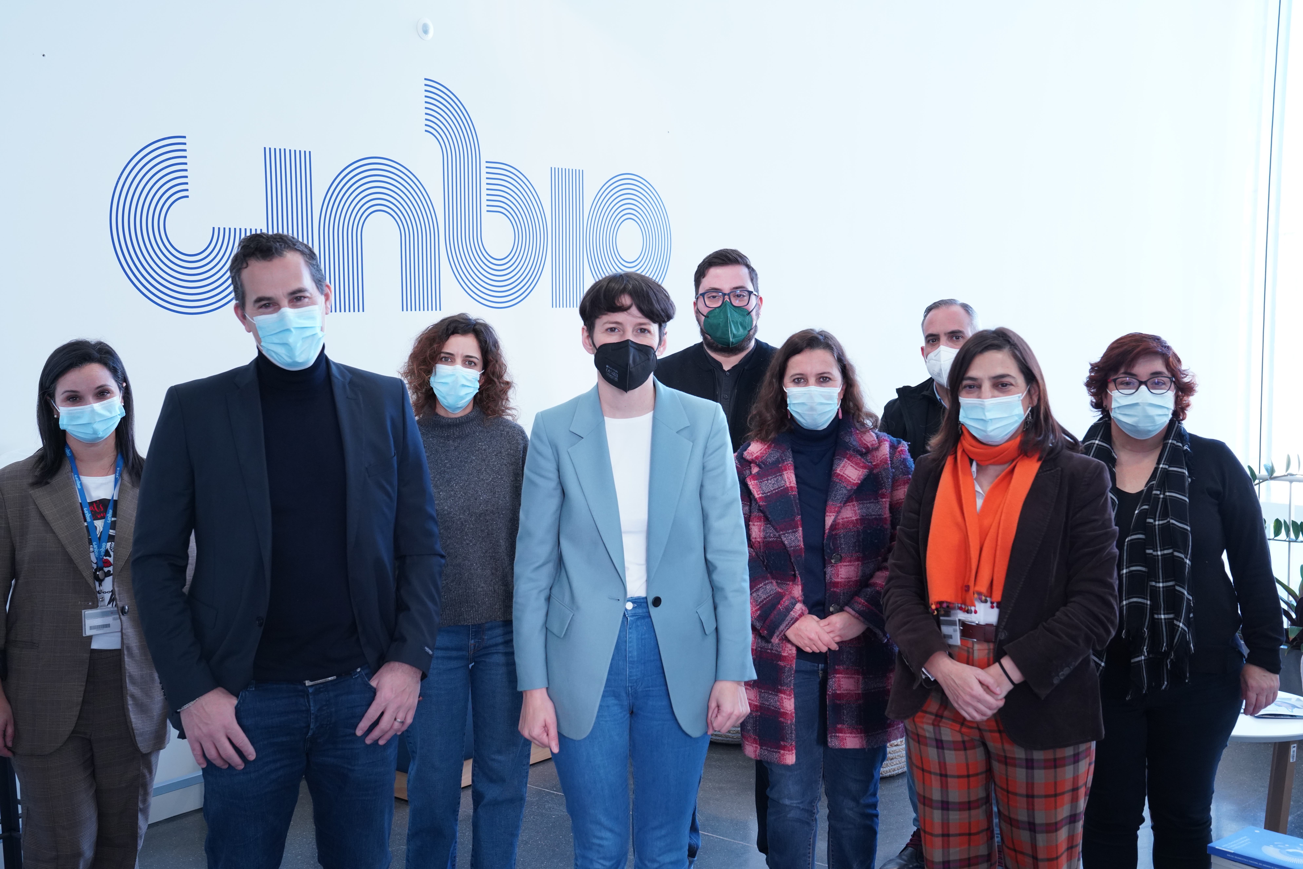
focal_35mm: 45
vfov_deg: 29.9
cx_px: 652
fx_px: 1629
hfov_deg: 43.6
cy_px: 434
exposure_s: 1/100
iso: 1600
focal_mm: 45
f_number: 6.3
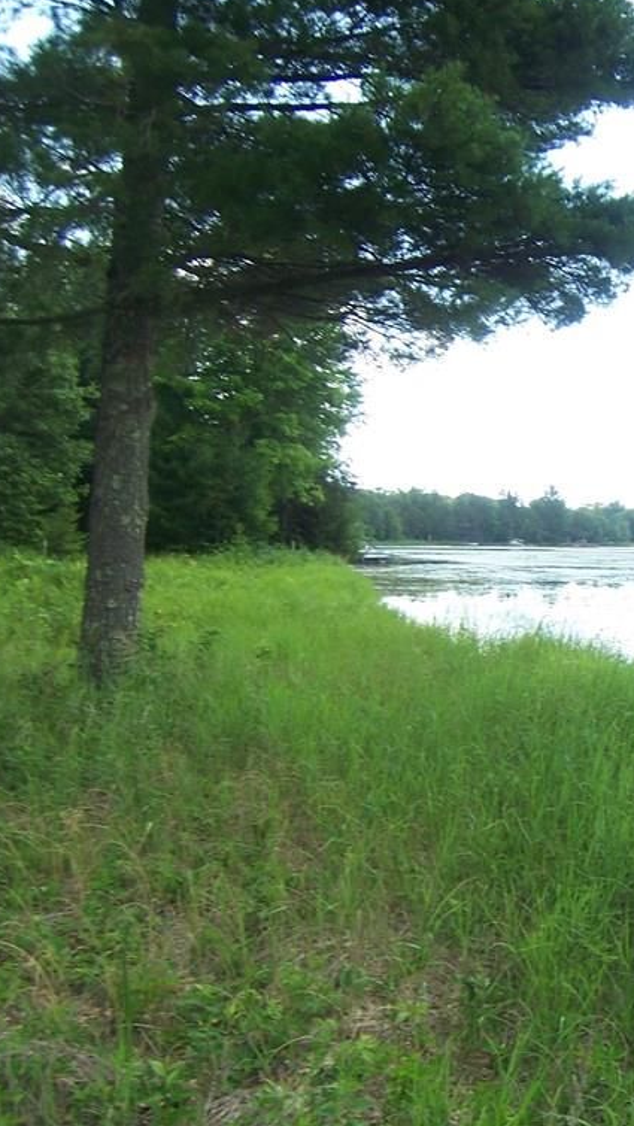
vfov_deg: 58.0
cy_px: 555
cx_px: 722
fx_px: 1016
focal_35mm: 34
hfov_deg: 30.5
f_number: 2.8
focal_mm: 3.8
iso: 64
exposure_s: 1/250
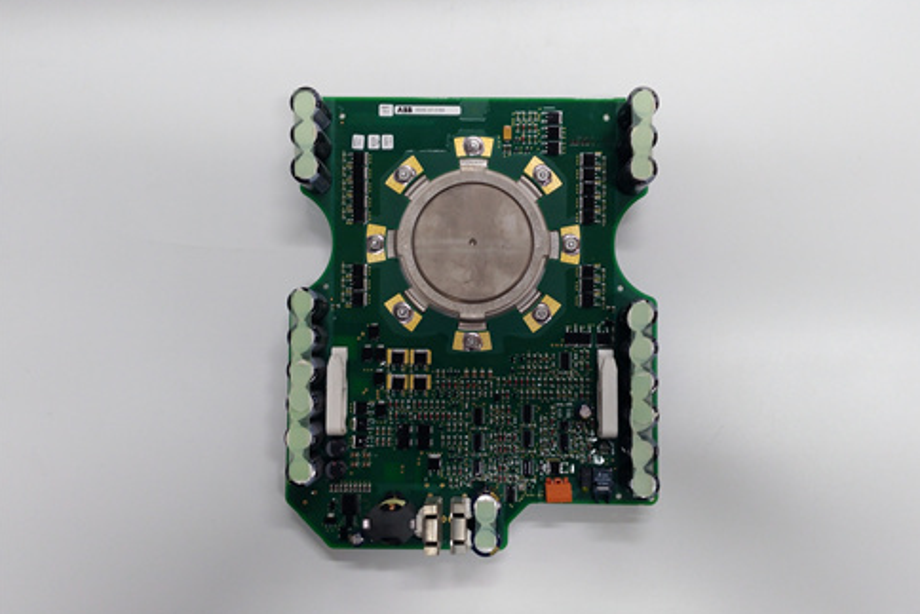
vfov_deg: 45.0
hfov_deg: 63.6
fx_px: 741
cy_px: 328
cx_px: 470
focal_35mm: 29
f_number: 2
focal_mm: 3.79
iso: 139
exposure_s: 1/33
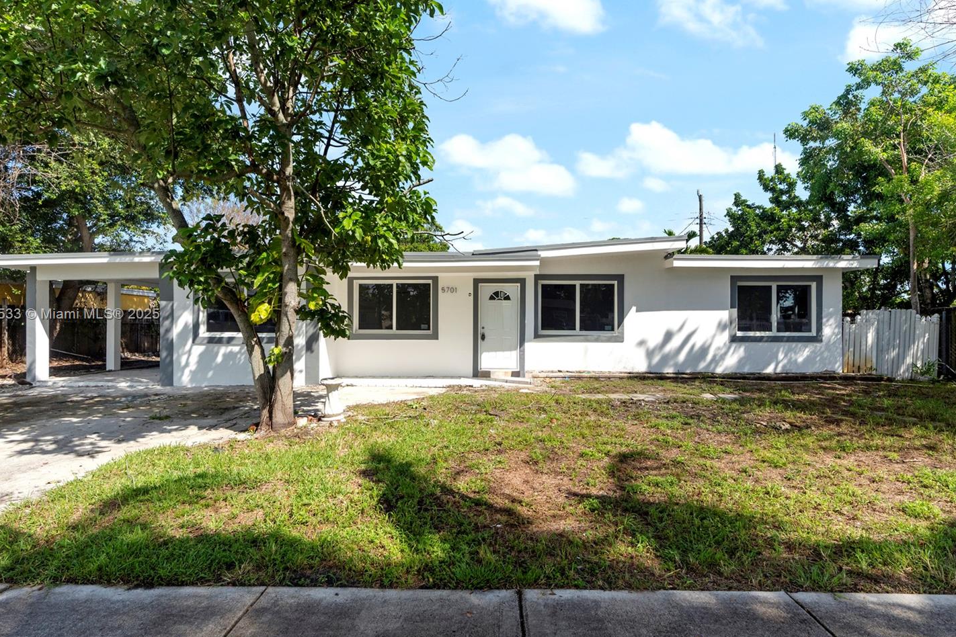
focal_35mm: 18
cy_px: 315
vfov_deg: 67.4
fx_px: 478
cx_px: 483
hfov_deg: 90.0
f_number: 9
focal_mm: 16
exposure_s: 1/1250
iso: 800
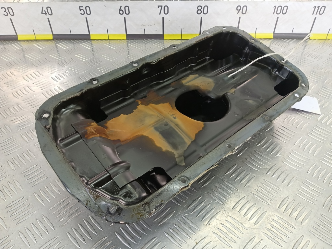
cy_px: 124
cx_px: 166
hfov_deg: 65.3
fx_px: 259
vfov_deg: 51.4
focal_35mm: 27
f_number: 1.6
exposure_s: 1/50
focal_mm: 4.11
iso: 176
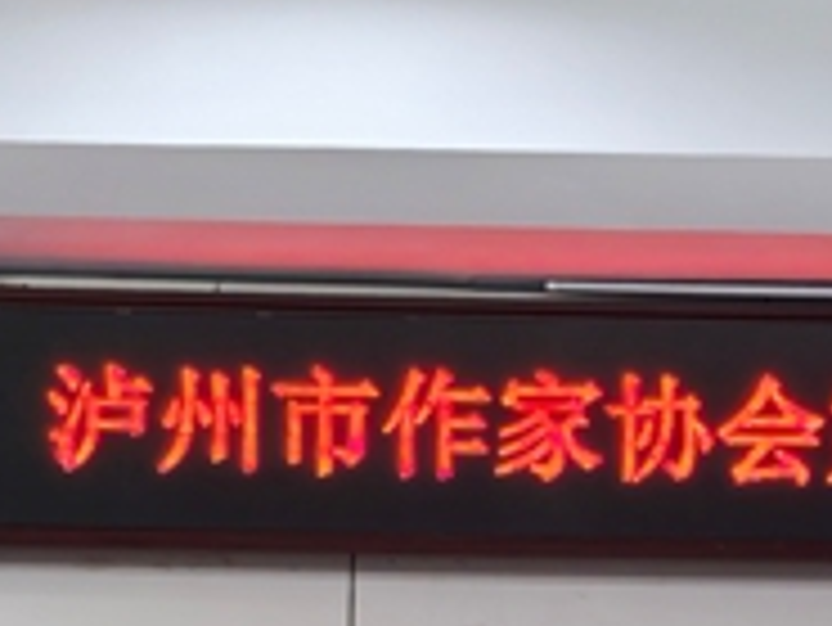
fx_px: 4497
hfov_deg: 10.5
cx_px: 877
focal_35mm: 187
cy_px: 621
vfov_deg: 7.9
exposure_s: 1/49.6
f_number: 1.9
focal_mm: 5.52
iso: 100
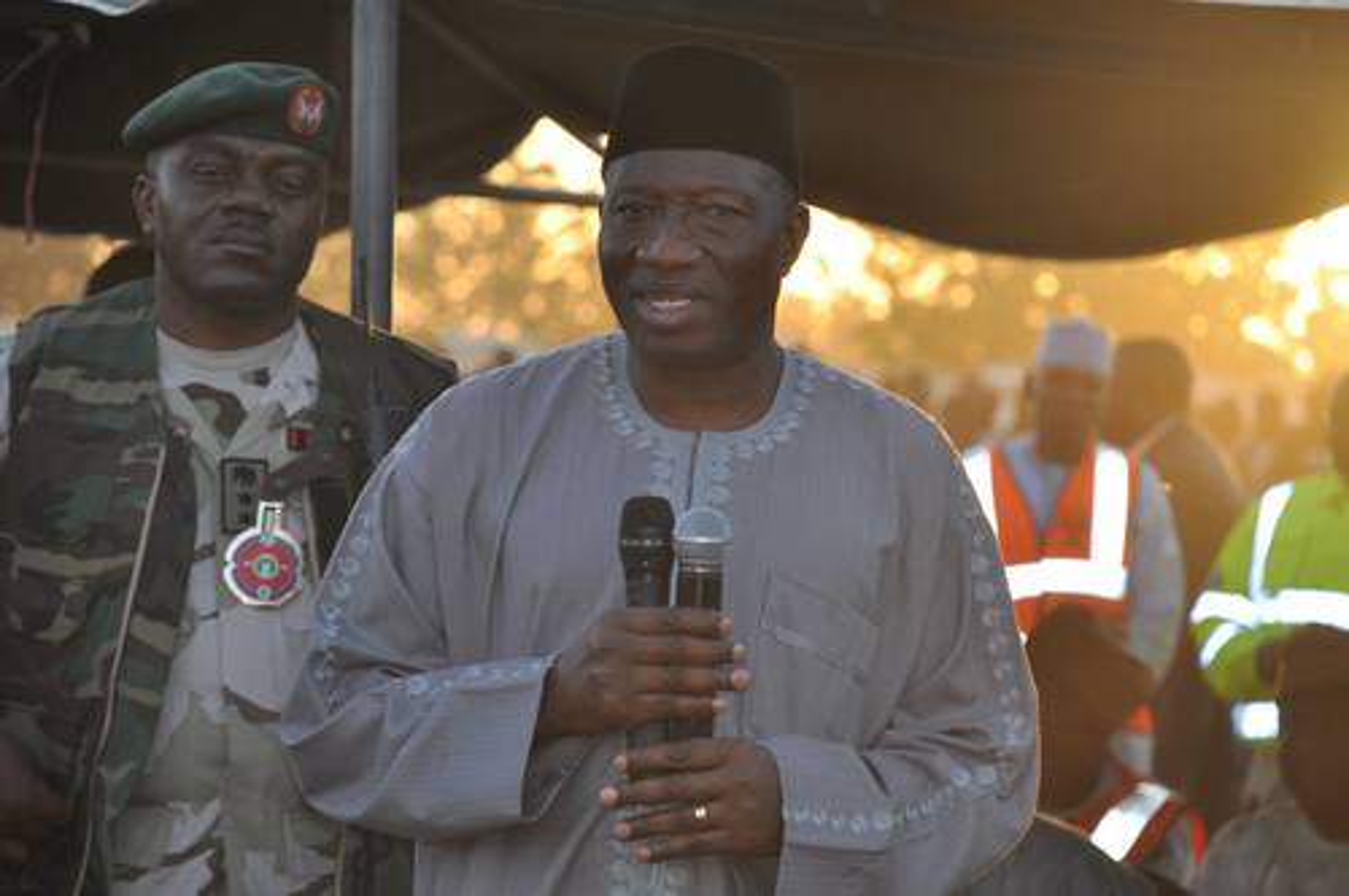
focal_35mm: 202
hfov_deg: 10.2
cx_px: 674
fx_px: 7578
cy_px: 448
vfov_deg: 6.8
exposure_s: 1/200
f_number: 5.6
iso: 360
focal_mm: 135
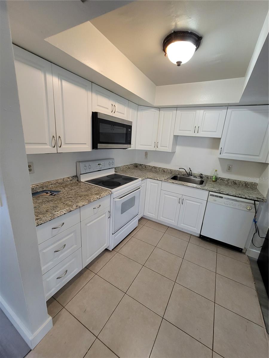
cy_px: 179
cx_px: 134
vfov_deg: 106.2
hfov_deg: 89.9
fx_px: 135
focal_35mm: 13
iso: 250
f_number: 2.2
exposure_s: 1/60
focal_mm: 2.2
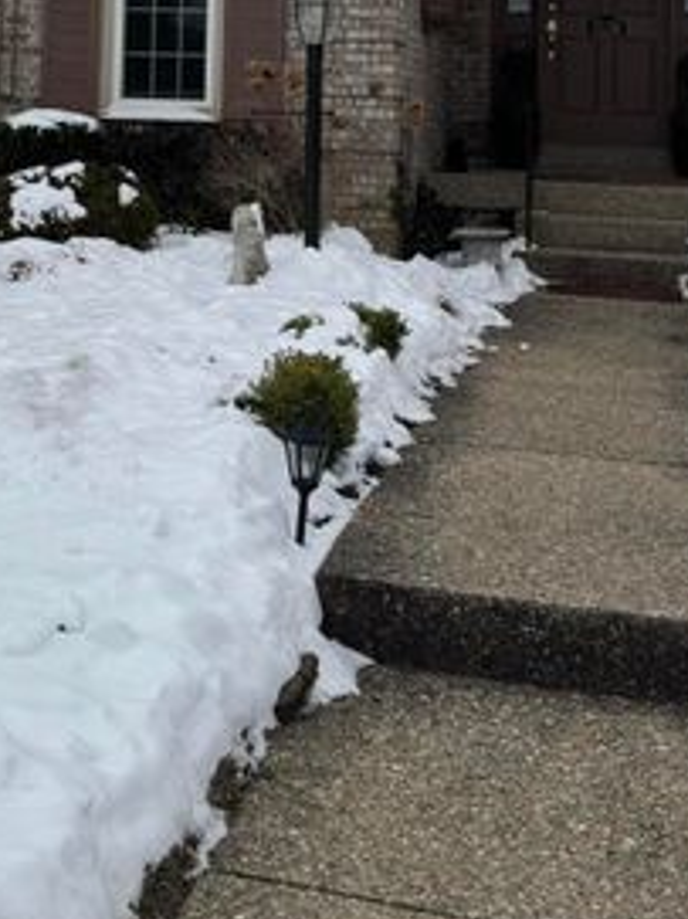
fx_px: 1565
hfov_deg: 24.3
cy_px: -15
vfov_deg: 30.3
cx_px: 122
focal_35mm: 59
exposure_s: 1/4049
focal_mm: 6.76
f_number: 1.78
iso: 80
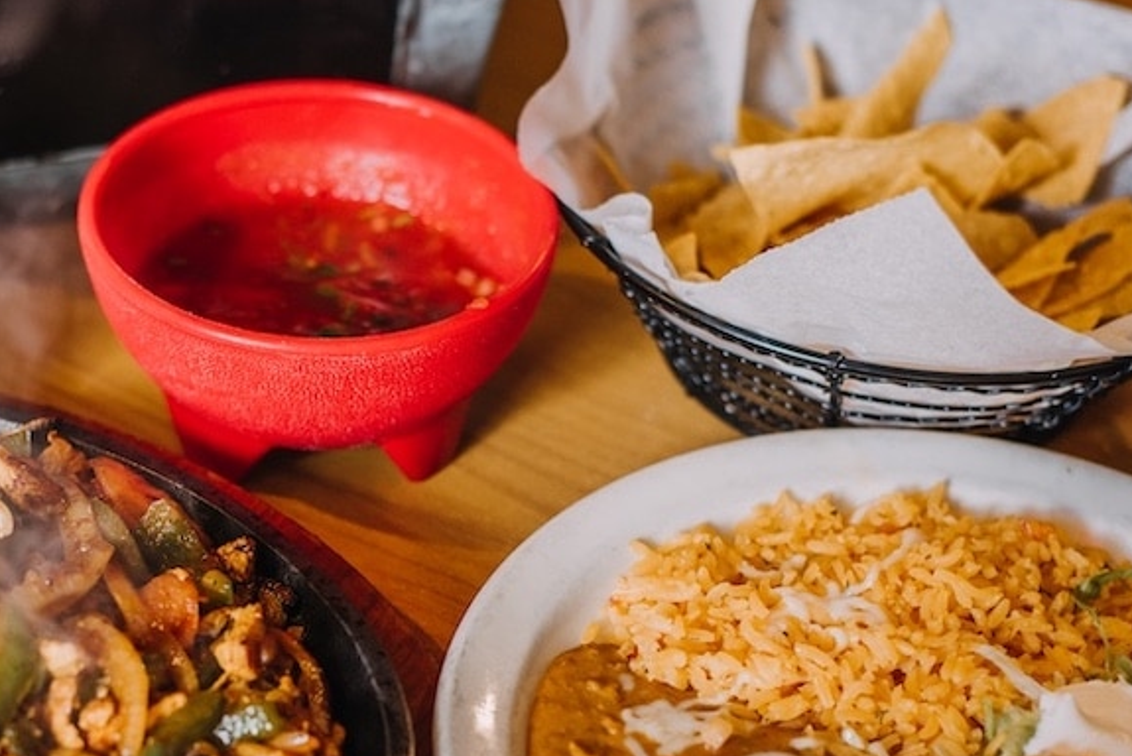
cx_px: 350
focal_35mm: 84
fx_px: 2643
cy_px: 566
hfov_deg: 24.0
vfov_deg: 16.2
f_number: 2.8
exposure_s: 1/250
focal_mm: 50
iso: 800
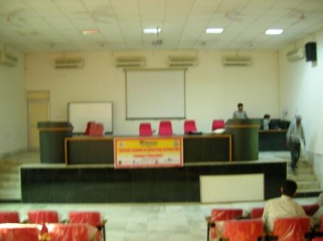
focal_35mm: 34
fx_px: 317
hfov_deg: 54.0
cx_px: 162
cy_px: 120
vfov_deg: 41.7
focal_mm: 5.7
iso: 52
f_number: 2.9
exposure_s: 1/4.1
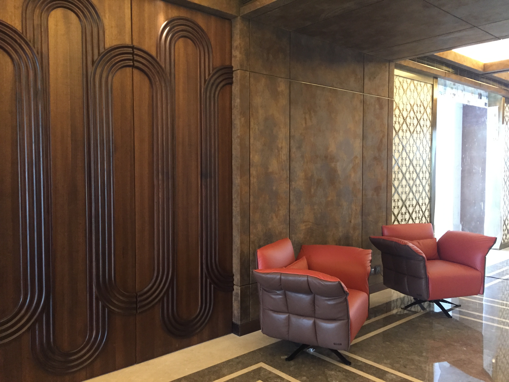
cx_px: 254
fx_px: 426
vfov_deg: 48.2
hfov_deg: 61.7
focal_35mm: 29
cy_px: 191
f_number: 2.2
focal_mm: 4.15
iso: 250
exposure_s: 1/20
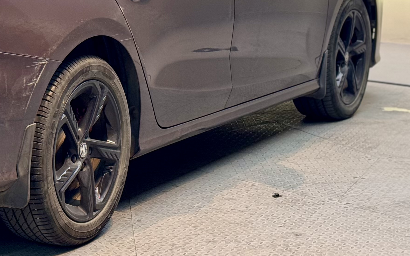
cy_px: 29
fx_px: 1296
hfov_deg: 17.4
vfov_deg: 11.2
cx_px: -36
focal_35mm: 116
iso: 100
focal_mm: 6.76
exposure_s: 1/100
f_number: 1.78
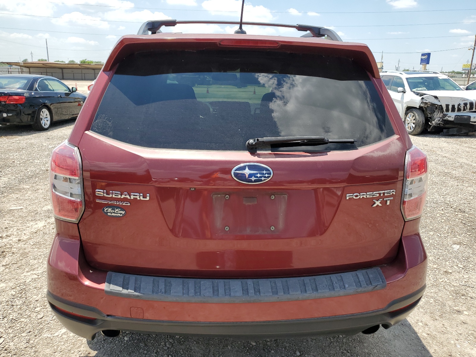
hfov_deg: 67.3
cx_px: 238
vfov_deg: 53.1
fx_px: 358
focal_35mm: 26
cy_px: 178
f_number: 1.5
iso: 50
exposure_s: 1/2500
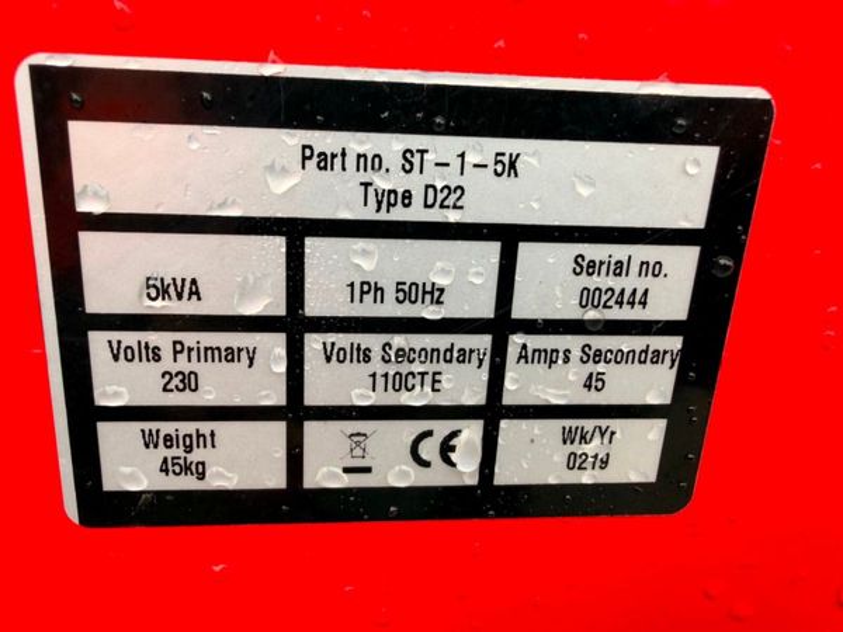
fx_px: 584
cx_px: 422
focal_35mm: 24
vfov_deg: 56.8
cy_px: 316
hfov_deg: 71.6
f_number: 2.2
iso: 40
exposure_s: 1/121
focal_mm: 2.22
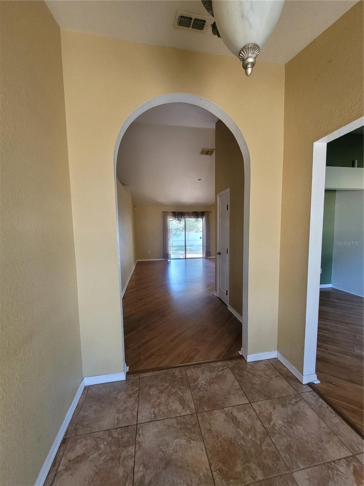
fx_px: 182
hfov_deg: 89.9
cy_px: 243
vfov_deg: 106.2
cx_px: 182
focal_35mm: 13
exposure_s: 1/30
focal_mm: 1.74
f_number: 2.2
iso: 320
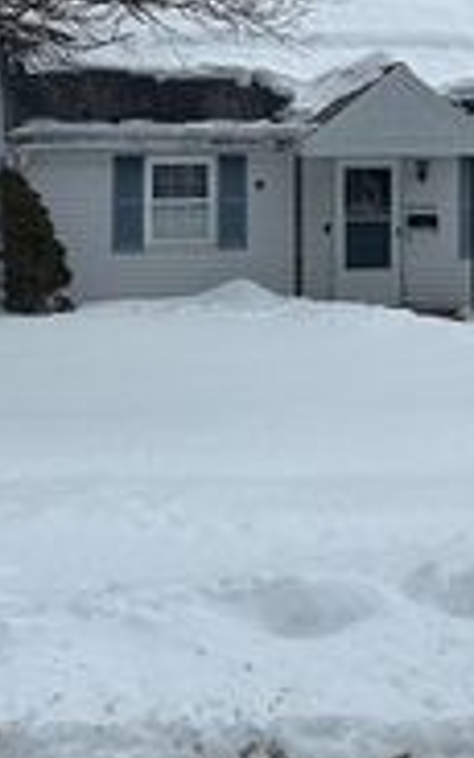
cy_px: 109
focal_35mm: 75
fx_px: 1550
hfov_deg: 17.3
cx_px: 359
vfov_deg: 26.8
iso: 50
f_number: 1.5
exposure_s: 1/3460
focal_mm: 5.7
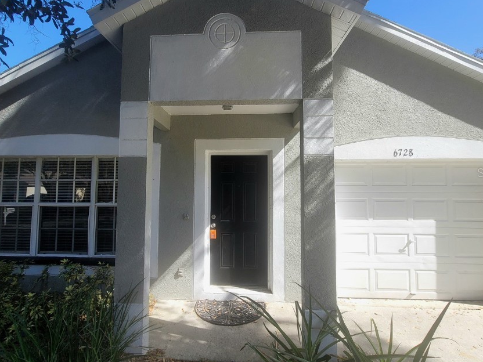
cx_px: 235
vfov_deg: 78.1
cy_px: 172
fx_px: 223
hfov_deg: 94.5
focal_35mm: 16
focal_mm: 2.2
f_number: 2.2
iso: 64
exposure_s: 1/909
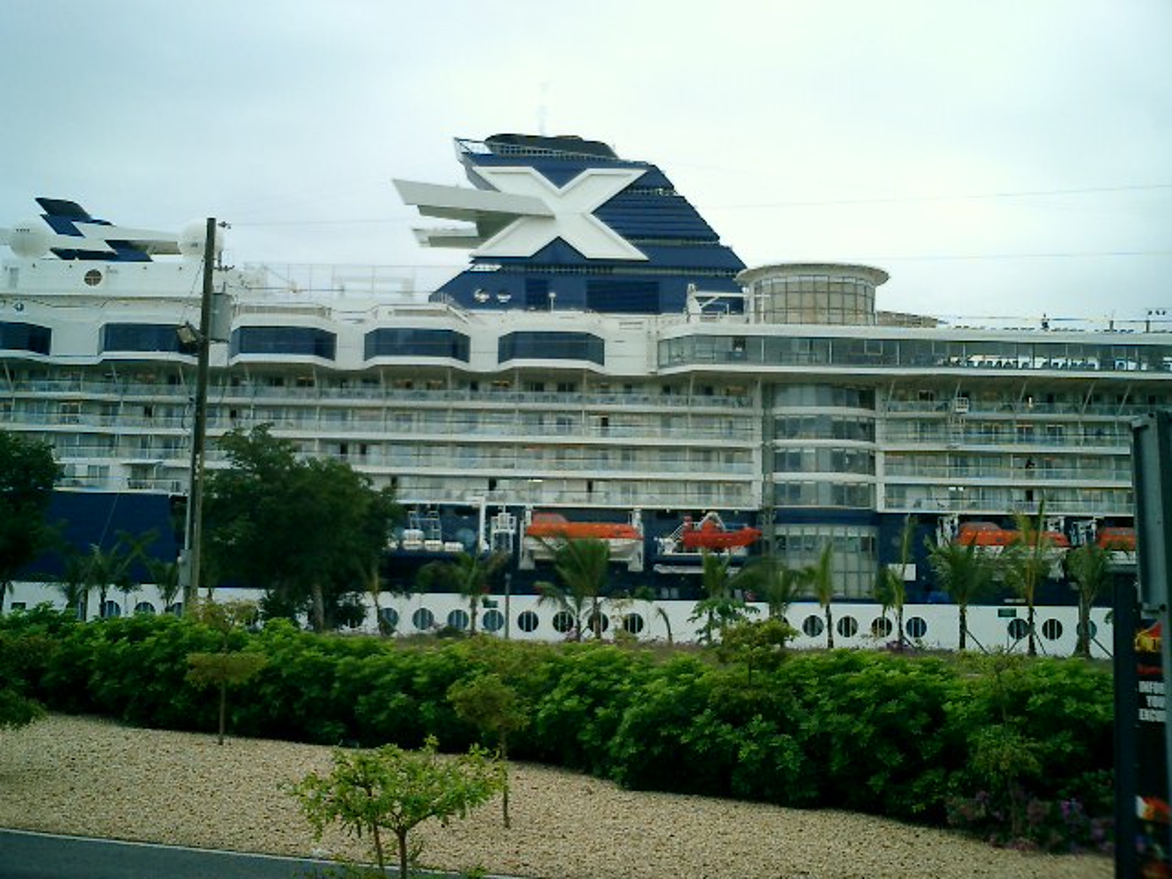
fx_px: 1219
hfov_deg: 51.4
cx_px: 586
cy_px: 440
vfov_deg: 39.7
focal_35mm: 36
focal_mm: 7.5
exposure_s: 1/400
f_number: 3.2
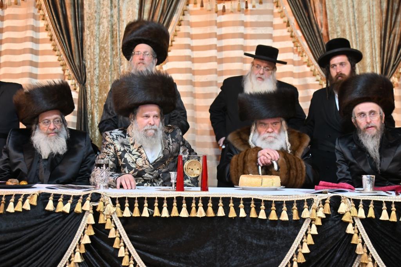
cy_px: 134
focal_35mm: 50
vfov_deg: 27.0
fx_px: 557
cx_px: 200
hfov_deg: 39.6
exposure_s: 1/200
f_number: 4
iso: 800
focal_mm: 50
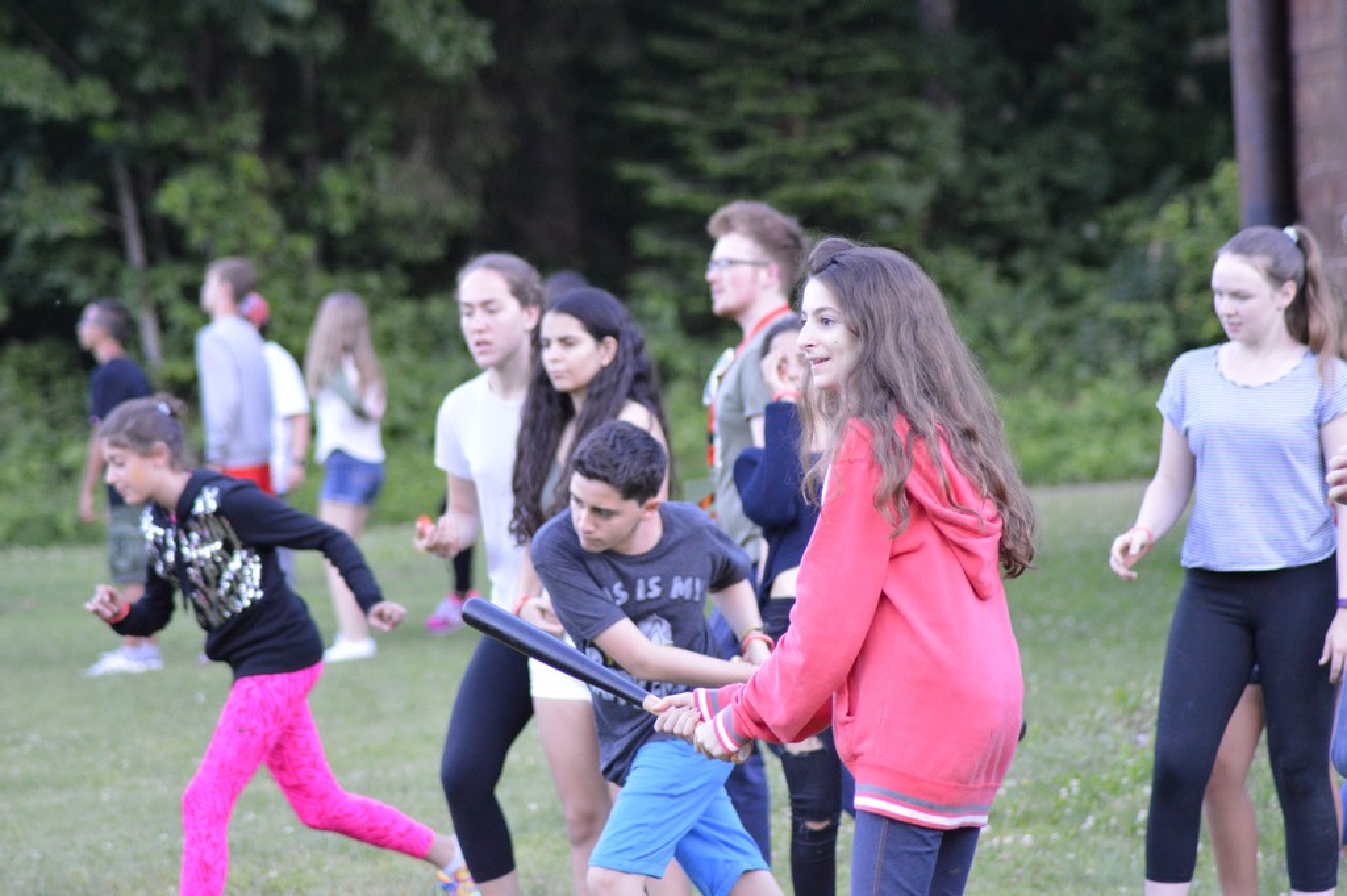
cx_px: 674
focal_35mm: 210
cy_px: 448
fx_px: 7851
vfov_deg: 6.5
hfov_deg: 9.8
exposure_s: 1/320
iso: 1600
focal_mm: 140
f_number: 4.2
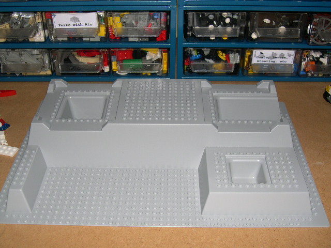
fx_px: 402
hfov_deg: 44.8
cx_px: 166
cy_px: 124
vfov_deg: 34.3
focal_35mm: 42
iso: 100
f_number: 2.9
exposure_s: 1/60
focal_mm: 9
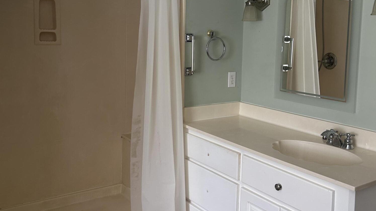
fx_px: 379
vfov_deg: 31.0
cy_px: 69
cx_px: 189
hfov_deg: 52.8
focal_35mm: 38
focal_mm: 5.7
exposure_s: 1/60
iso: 100
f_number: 1.5
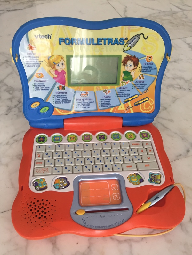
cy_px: 128
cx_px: 96
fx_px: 214
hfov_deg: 48.2
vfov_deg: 61.7
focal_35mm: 29
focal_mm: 4.15
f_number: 2.2
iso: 100
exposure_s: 1/33
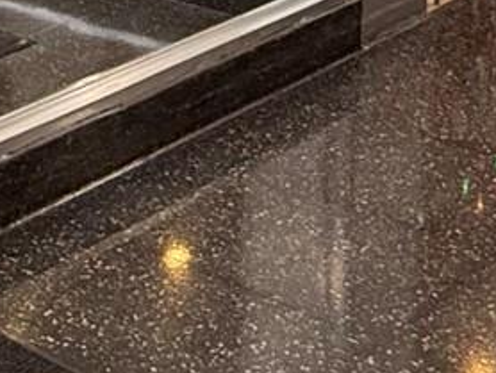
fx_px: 1477
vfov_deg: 13.7
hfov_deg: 19.0
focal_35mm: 103
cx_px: 143
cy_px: -139
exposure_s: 1/120
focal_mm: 2.22
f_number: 2.2
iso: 320
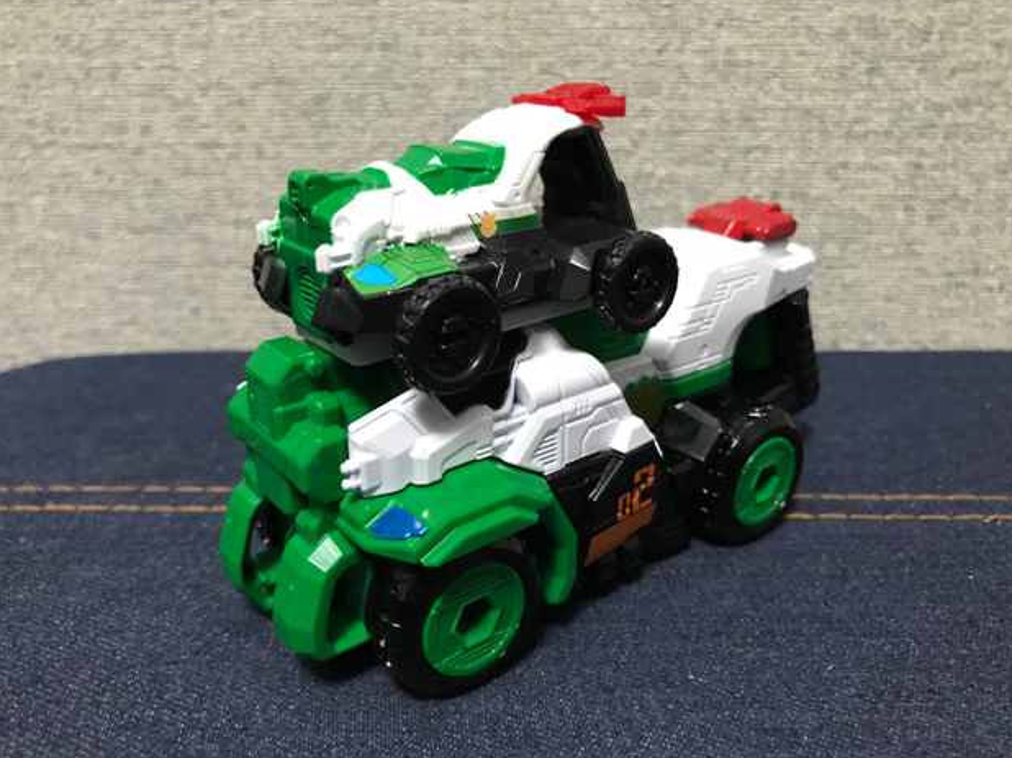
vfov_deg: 48.2
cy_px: 370
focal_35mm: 29
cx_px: 495
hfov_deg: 61.7
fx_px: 847
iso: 100
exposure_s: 1/17
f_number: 1.8
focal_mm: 3.99
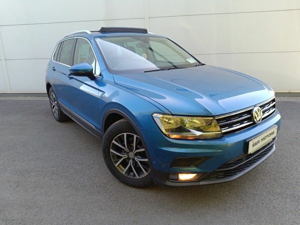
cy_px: 112
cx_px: 150
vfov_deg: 56.8
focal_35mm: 24
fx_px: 208
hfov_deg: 71.6
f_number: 1.88
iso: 67
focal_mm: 5.59
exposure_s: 1/102
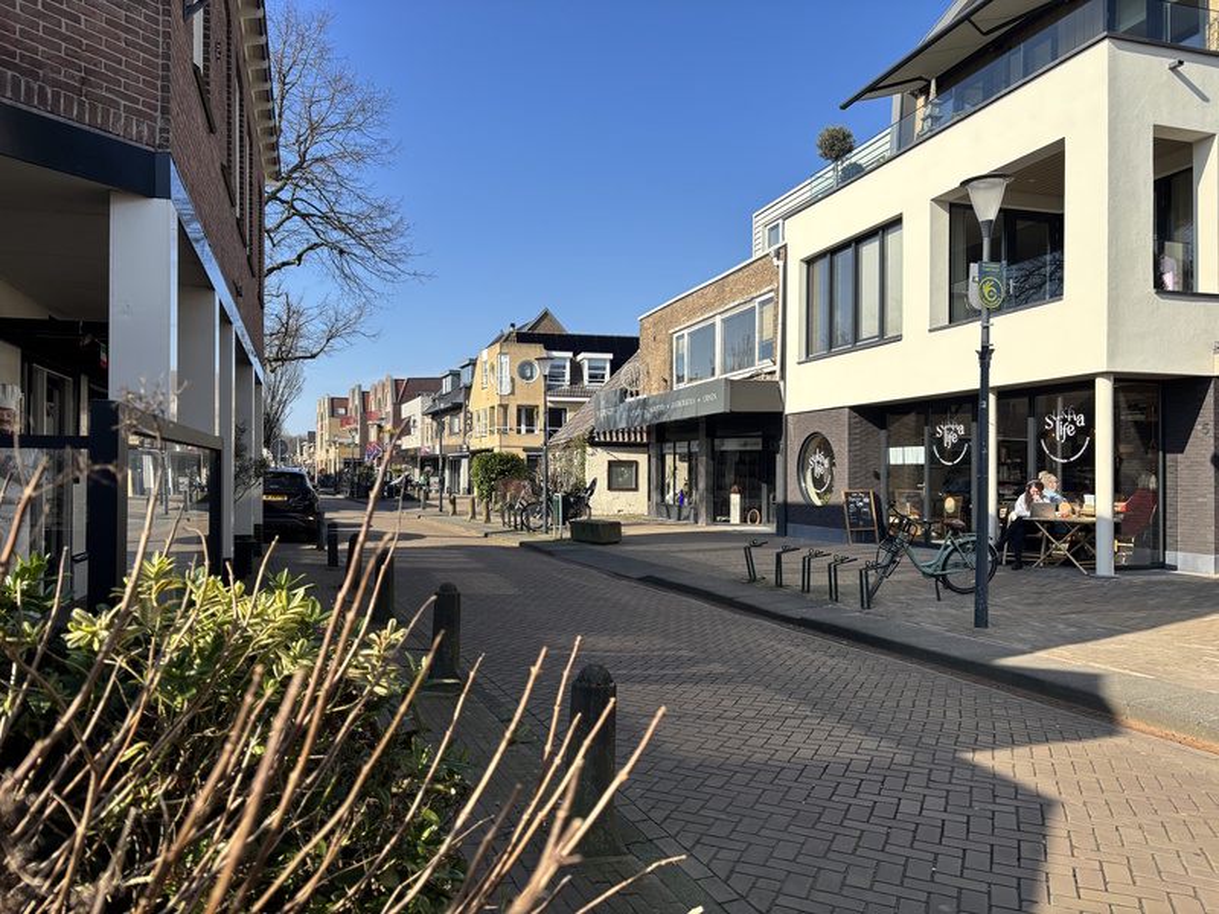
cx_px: 610
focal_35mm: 26
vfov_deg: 53.1
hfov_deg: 67.3
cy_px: 457
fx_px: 916
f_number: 1.6
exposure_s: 1/2513
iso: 50
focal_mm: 5.96
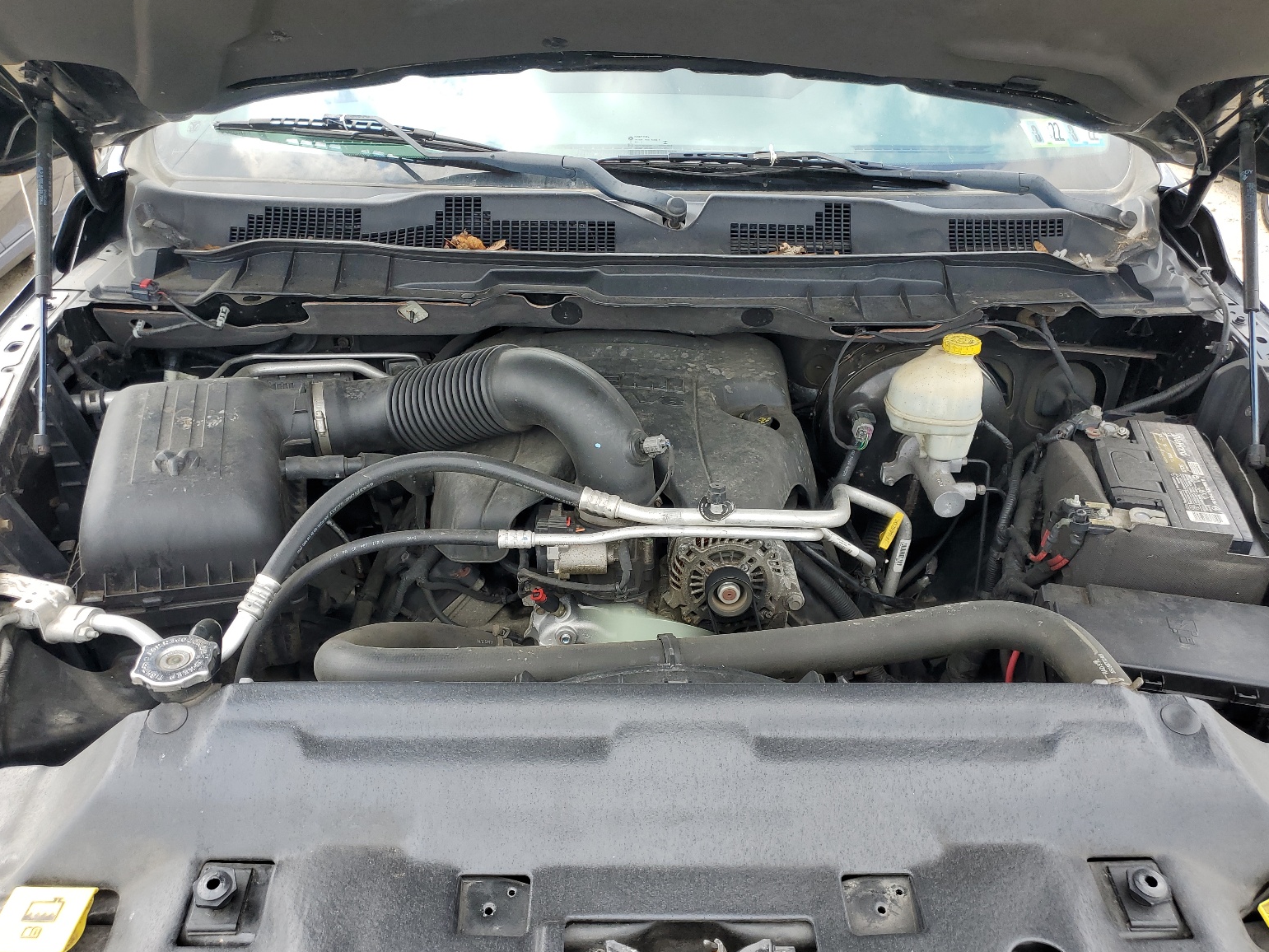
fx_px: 990
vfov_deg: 51.4
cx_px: 631
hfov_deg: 65.3
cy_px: 488
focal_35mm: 27
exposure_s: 1/370
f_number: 1.5
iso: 50
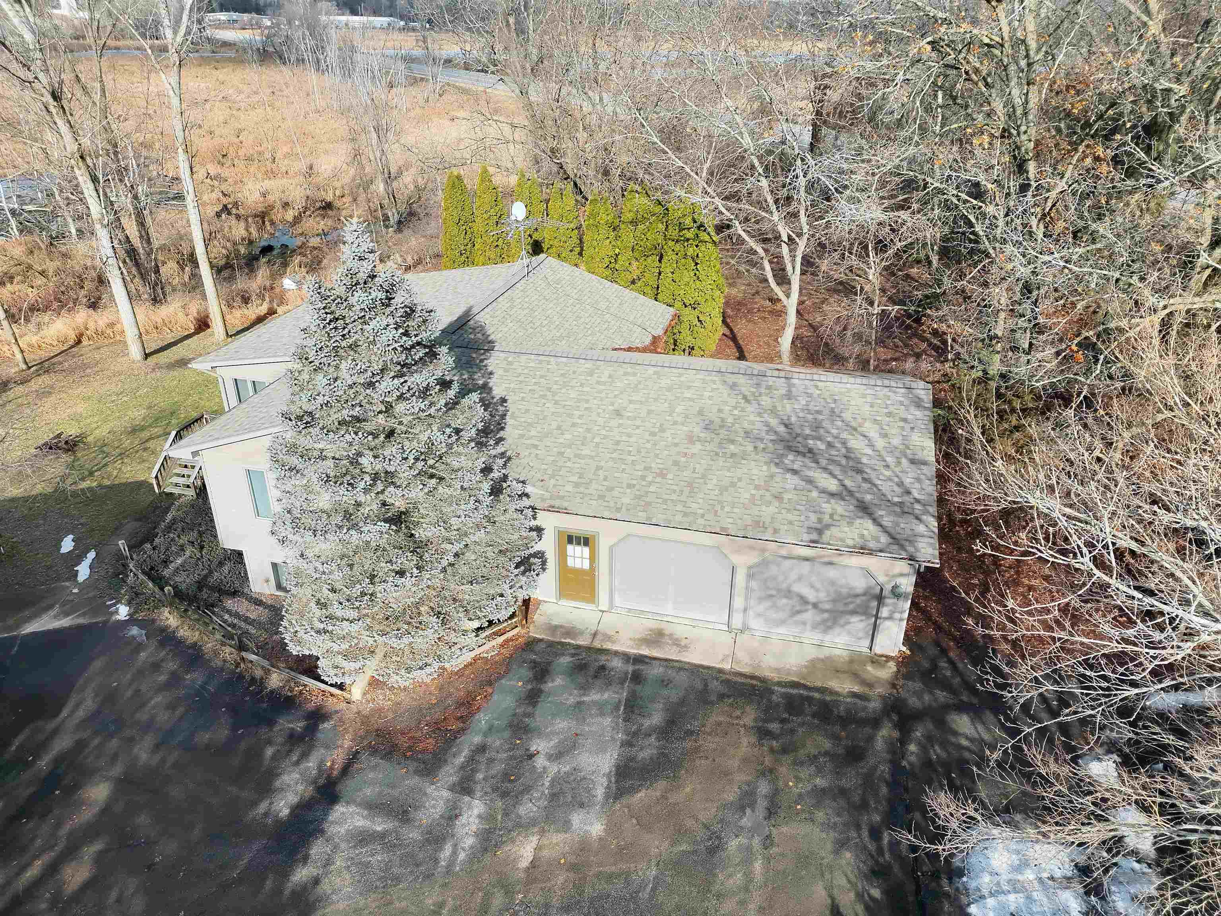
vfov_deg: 56.8
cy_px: 458
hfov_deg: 71.6
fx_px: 847
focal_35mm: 24
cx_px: 610
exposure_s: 1/2500
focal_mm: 6.72
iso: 200
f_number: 1.7
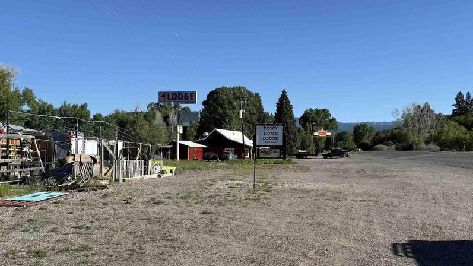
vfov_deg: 28.2
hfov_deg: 48.3
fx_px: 527
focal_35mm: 42
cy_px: 168
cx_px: 221
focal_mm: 6.76
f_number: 1.78
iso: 80
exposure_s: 1/4673
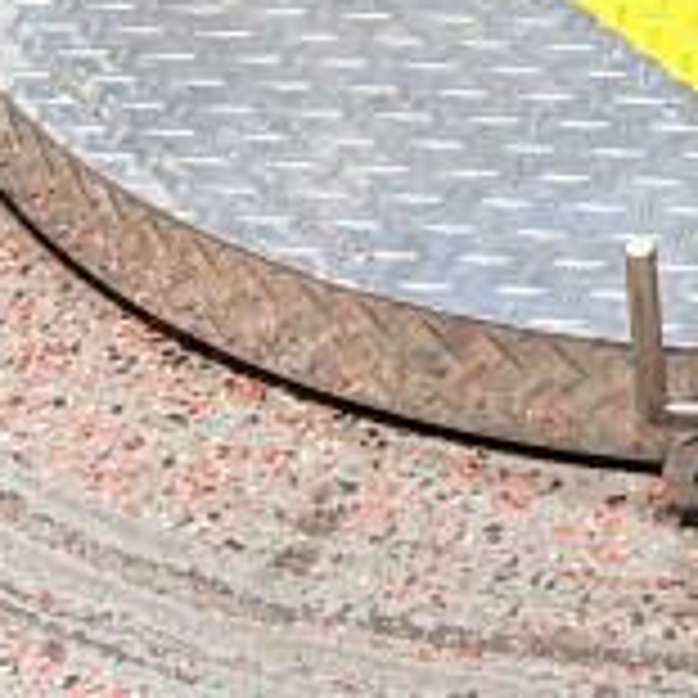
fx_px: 3604
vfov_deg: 9.6
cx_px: 1011
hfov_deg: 10.7
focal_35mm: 158
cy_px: -1067
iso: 40
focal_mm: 5.96
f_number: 1.6
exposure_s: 1/120
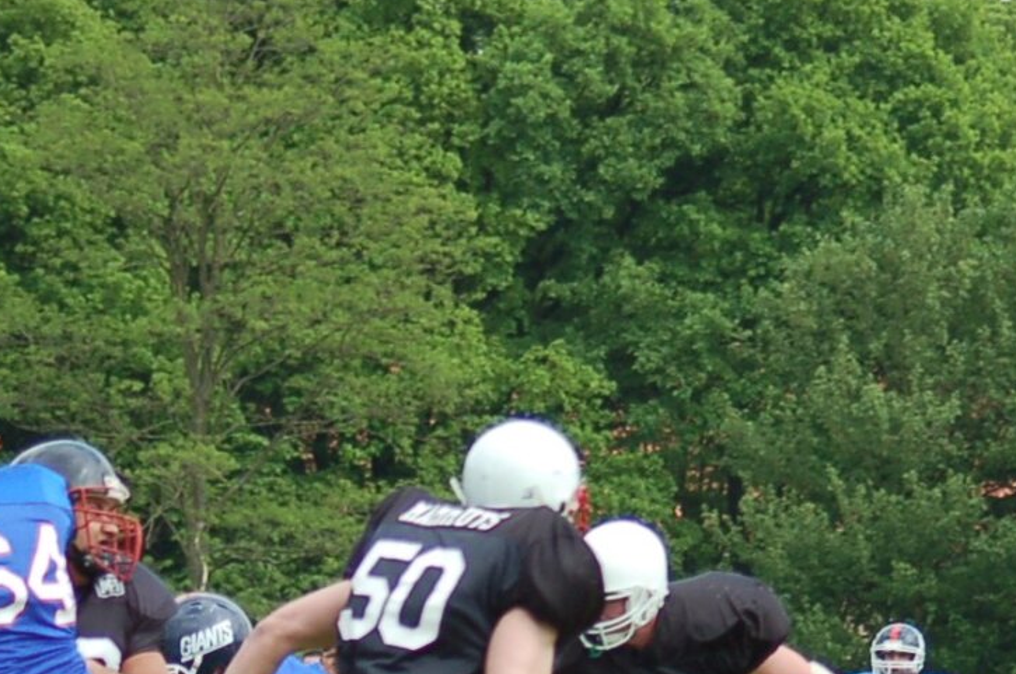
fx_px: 10510
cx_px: 580
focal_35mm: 373
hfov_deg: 5.5
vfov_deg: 3.7
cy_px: 813
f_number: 4
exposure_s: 1/1000
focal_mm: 82
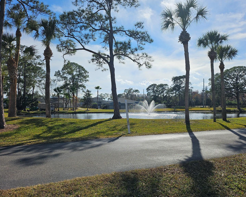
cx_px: 134
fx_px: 189
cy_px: 100
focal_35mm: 26
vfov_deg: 54.9
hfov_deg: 65.9
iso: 50
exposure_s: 1/9131
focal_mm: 5
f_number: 1.8
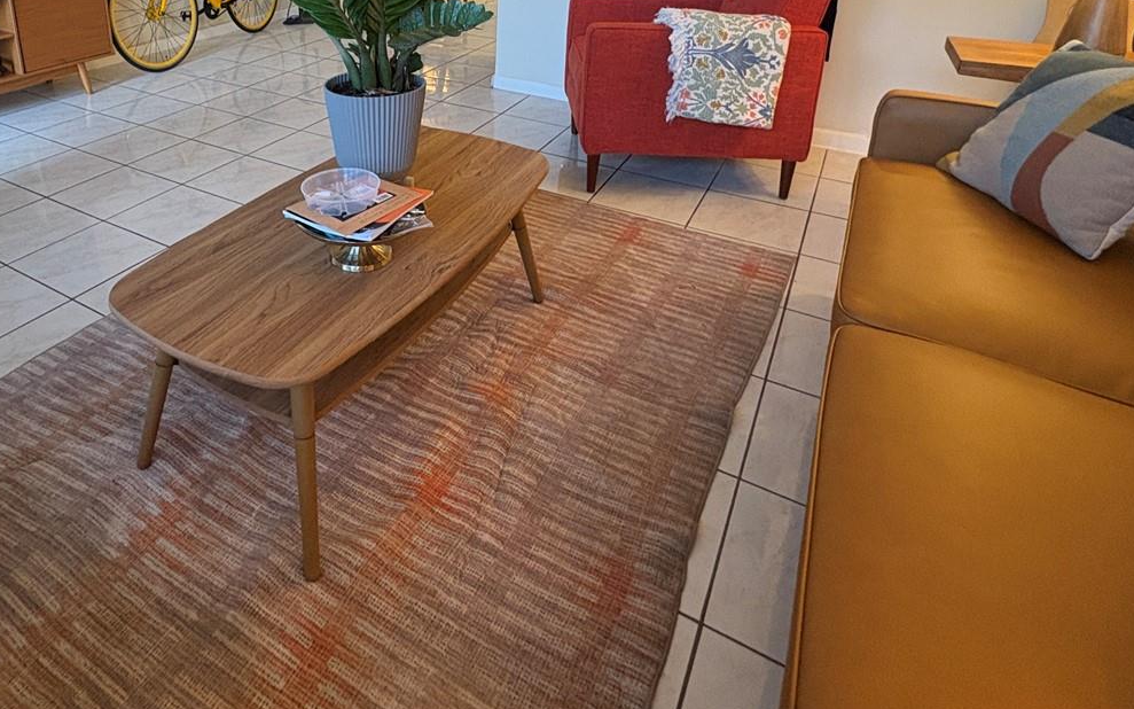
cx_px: 413
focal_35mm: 24
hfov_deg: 73.3
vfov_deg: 46.7
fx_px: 742
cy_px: 89
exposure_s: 1/60
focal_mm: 2.22
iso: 400
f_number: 2.2
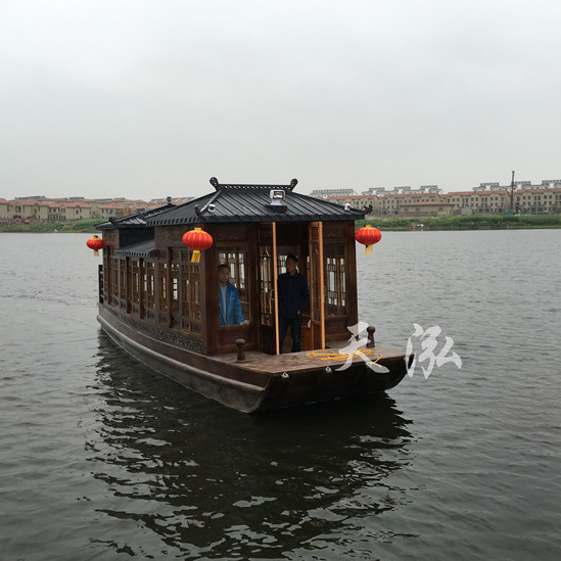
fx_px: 642
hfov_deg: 47.2
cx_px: 283
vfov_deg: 47.2
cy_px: 283
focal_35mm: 35
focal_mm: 4.15
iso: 25
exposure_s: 1/145
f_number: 2.2
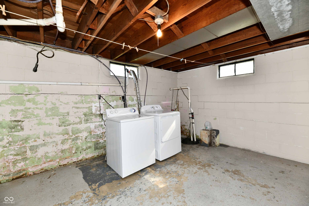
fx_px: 120
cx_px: 154
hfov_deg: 104.3
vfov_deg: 81.2
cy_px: 103
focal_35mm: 14
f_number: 6.3
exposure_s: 1/60
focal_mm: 14
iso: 640
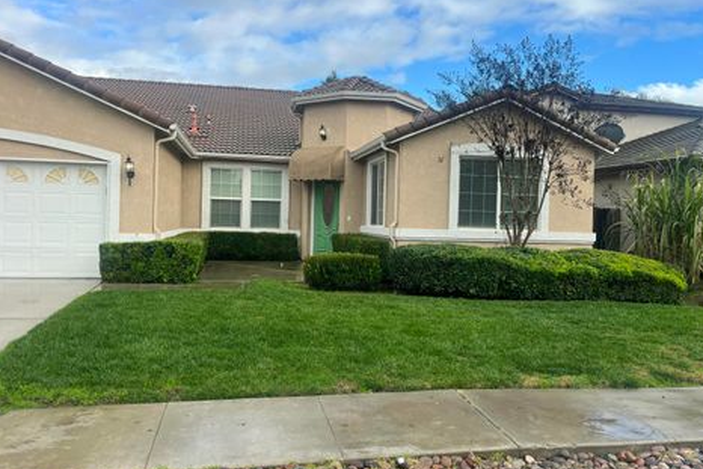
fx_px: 566
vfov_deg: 45.0
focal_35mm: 29
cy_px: 216
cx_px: 352
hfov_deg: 63.6
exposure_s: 1/1536
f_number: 1.6
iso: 50
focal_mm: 5.1
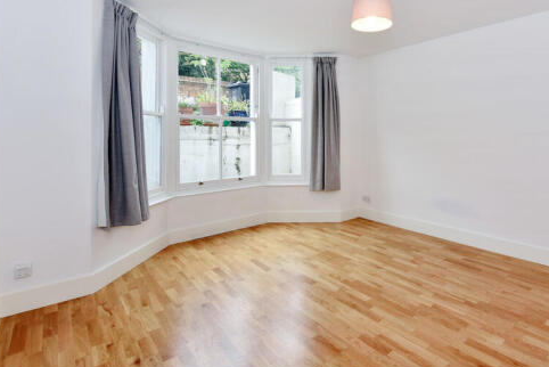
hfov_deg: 85.4
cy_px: 131
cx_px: 339
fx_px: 290
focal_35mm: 19
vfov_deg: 63.4
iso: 200
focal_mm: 14
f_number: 8
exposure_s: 1/30
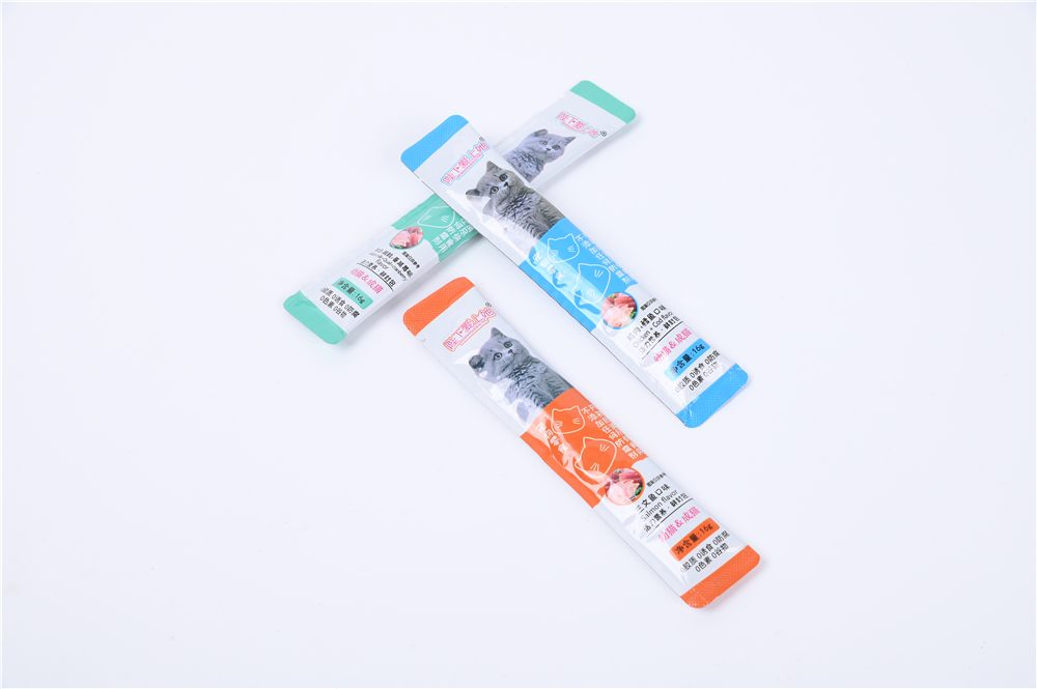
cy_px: 344
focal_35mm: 66
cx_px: 518
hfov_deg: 30.5
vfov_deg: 20.6
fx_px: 1900
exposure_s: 1/125
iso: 125
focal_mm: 66
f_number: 11
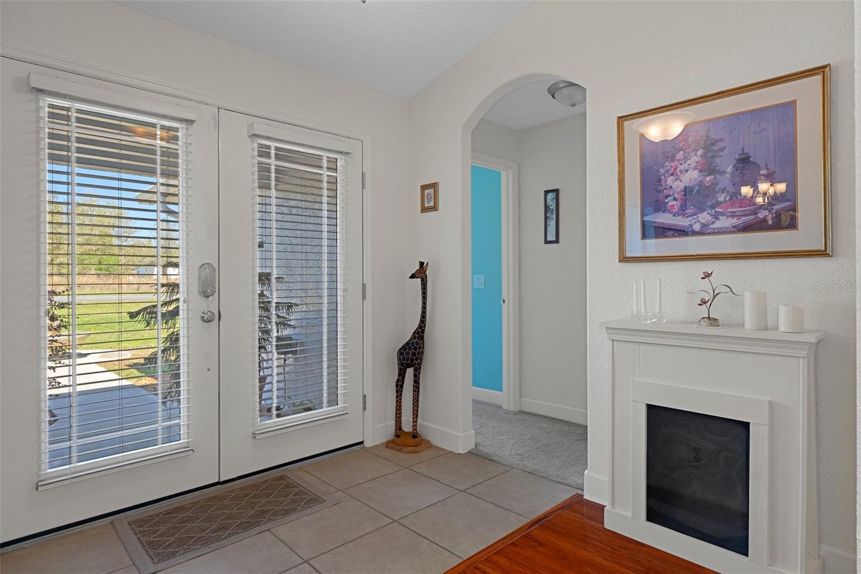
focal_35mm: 20
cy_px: 287
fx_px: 466
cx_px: 430
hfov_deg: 85.4
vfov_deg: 63.2
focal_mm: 13
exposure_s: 1/4
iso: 320
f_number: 8
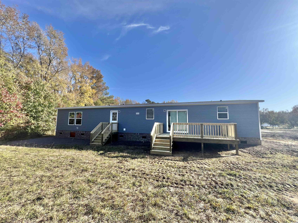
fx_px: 112
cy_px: 112
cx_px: 149
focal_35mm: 13
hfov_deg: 106.2
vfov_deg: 89.9
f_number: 1.8
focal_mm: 1.57
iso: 32
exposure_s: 1/1014
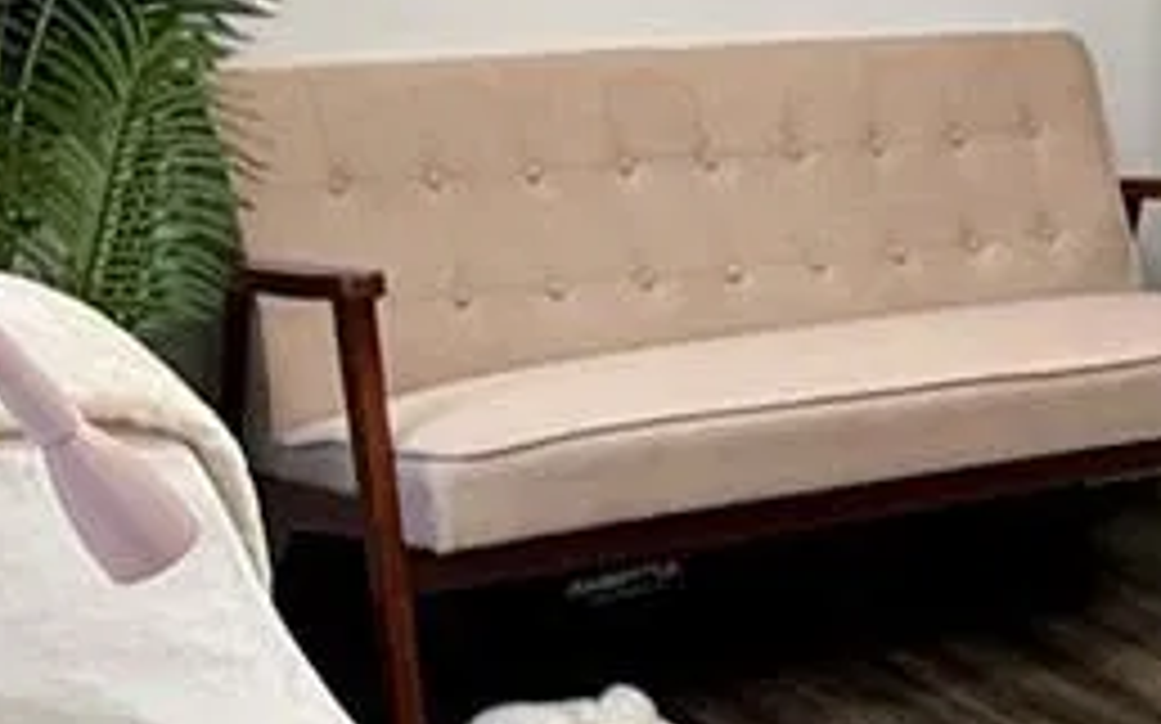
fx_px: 2910
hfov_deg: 20.4
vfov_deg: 14.2
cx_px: 1552
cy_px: 337
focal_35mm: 92
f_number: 2.2
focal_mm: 2.22
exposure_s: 1/120
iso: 100
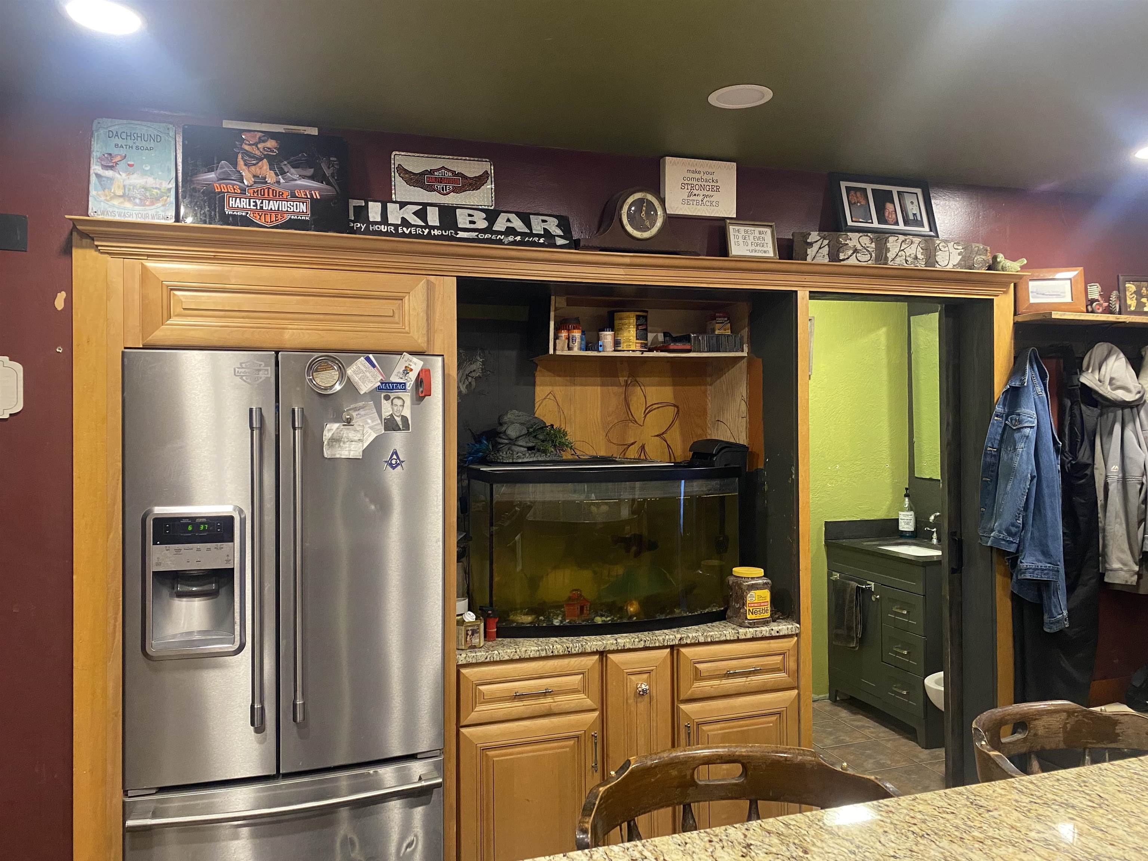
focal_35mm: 26
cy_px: 430
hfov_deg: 67.3
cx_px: 574
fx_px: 862
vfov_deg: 53.1
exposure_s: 1/60
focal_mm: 4.25
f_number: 1.8
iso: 320
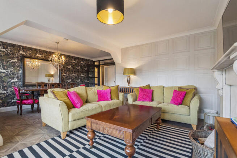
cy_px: 79
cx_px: 118
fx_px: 105
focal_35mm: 16
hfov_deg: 96.7
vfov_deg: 73.8
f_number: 8
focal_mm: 16
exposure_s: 1/50
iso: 4000
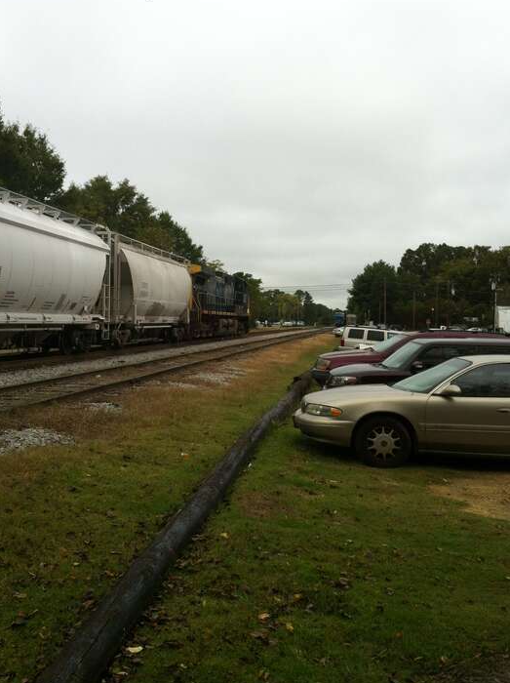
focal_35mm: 40
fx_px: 788
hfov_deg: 35.8
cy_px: 314
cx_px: 226
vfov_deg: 46.8
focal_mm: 3.85
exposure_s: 1/569
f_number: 2.8
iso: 80
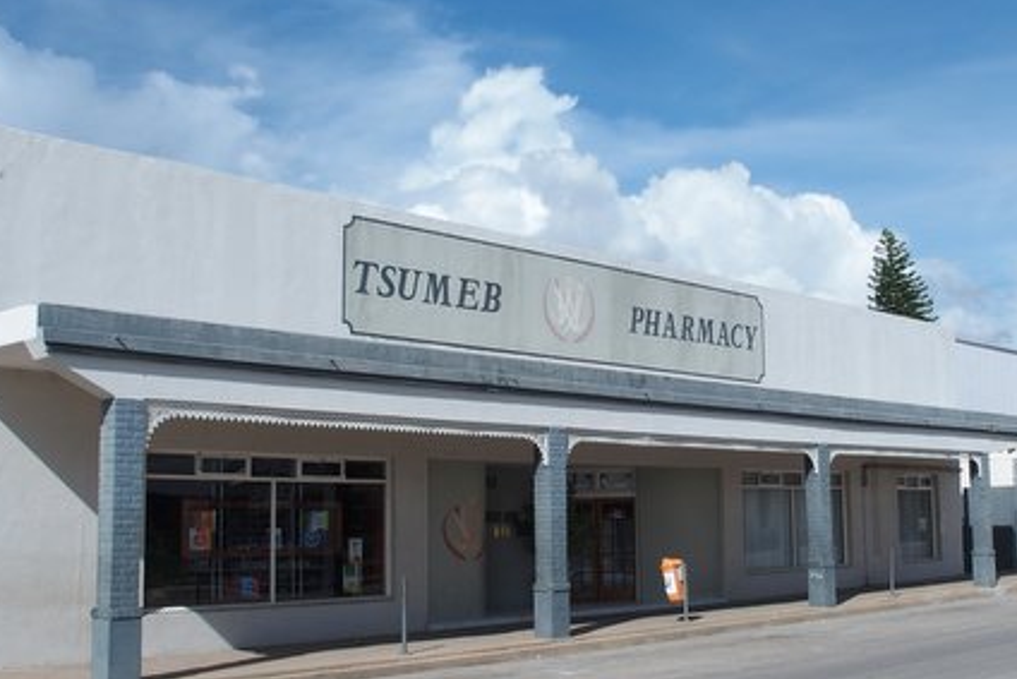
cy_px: 308
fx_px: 933
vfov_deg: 40.0
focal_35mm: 33
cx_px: 482
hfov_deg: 57.2
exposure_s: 1/1000
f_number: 5
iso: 100
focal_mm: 6
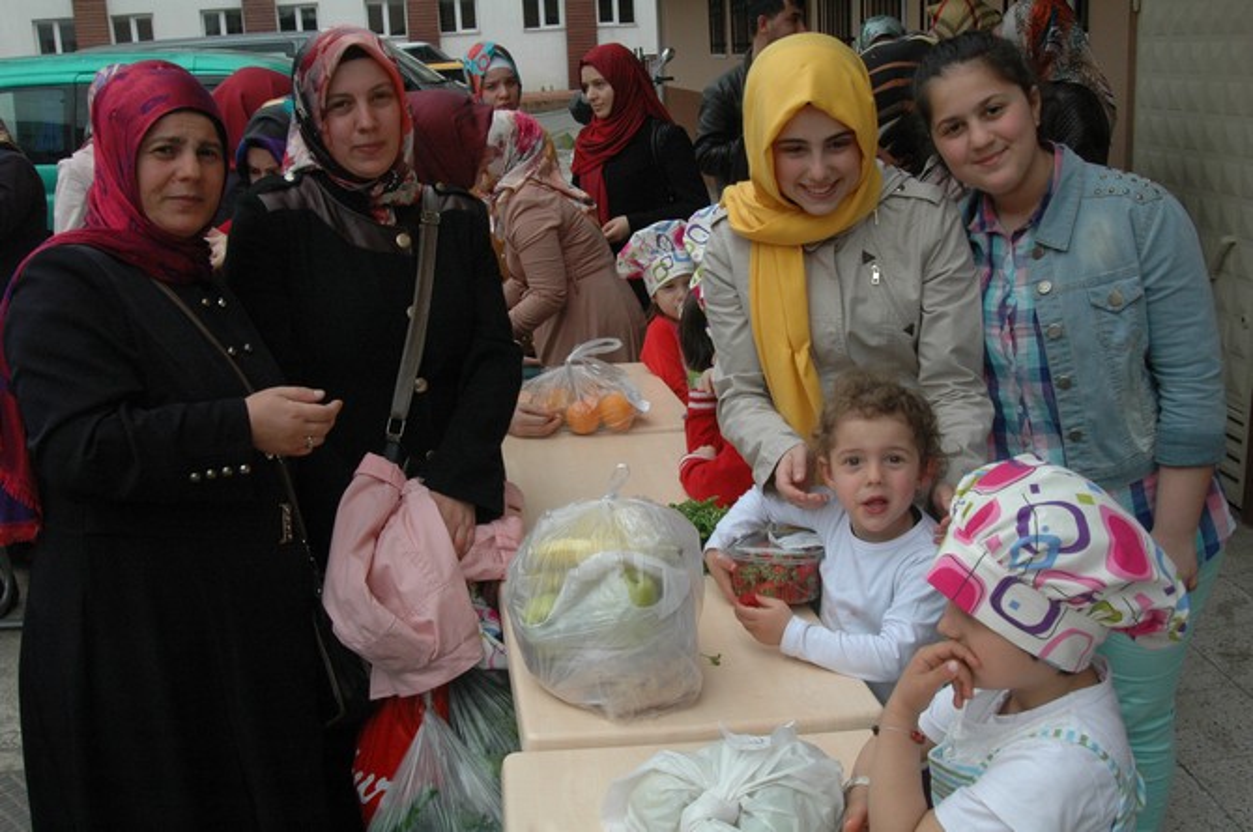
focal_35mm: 36
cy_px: 416
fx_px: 1251
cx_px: 626
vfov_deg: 36.8
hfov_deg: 53.2
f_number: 10
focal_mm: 24
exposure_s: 1/400
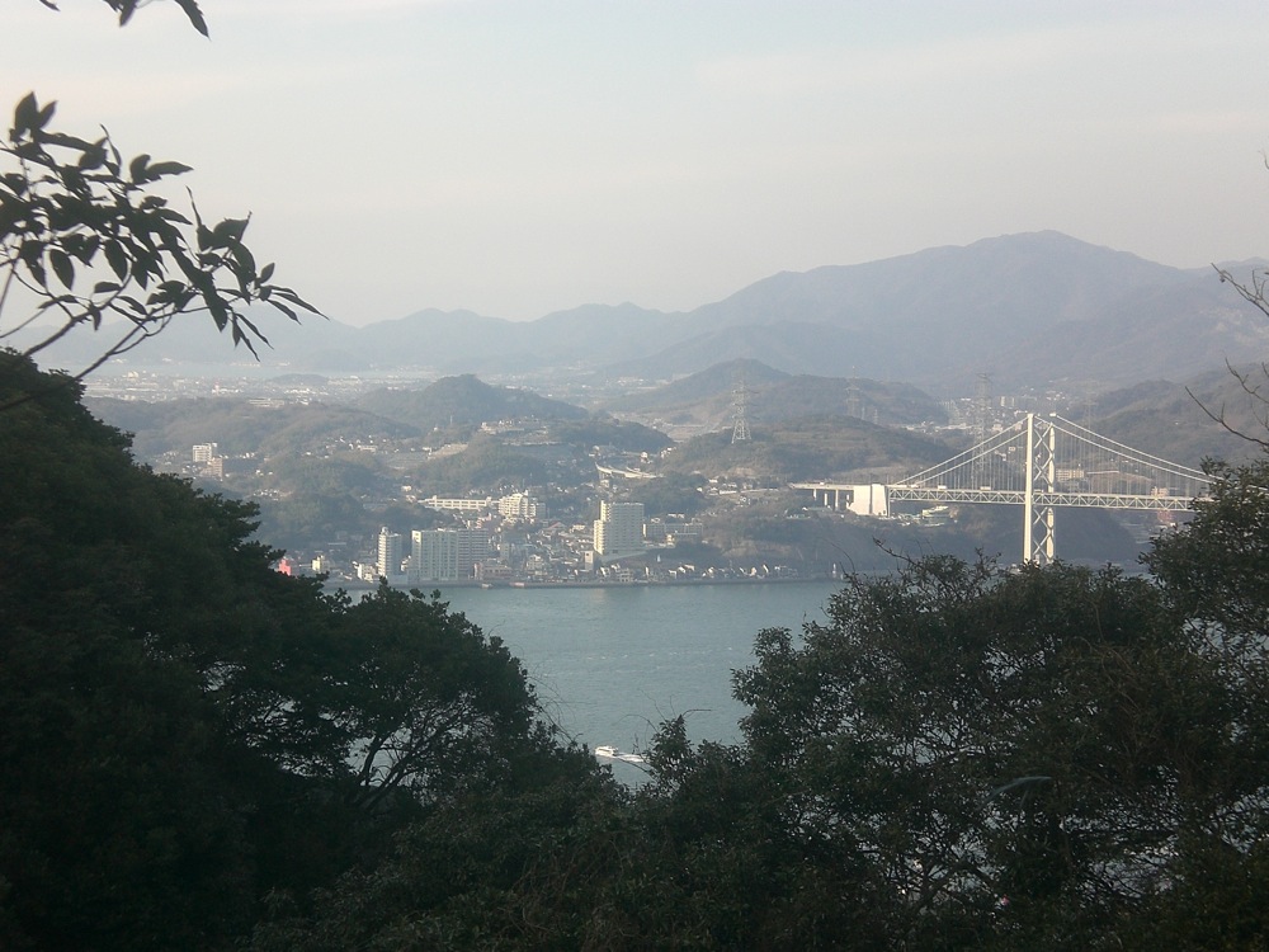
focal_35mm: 100
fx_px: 3666
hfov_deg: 19.6
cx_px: 634
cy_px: 476
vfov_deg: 14.8
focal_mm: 16.51
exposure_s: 1/160
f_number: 5.4
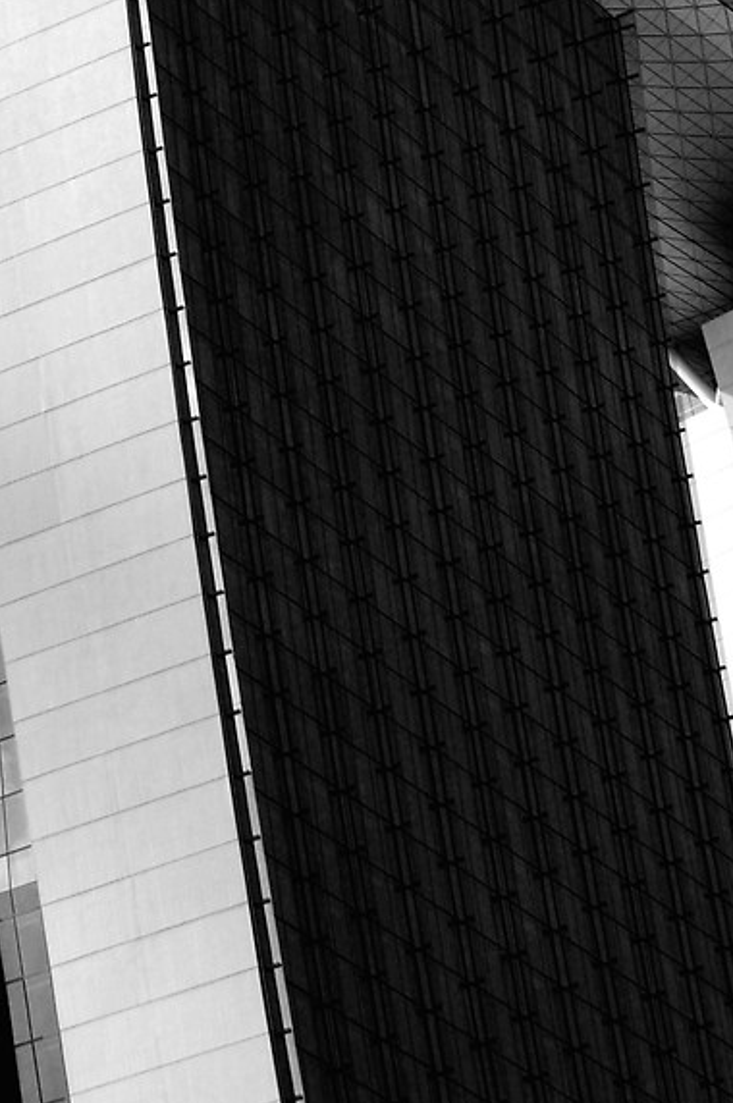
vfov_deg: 12.4
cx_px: -547
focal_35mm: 151
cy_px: -920
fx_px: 4623
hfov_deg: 8.7
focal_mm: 24
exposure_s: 1/320
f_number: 9
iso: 100
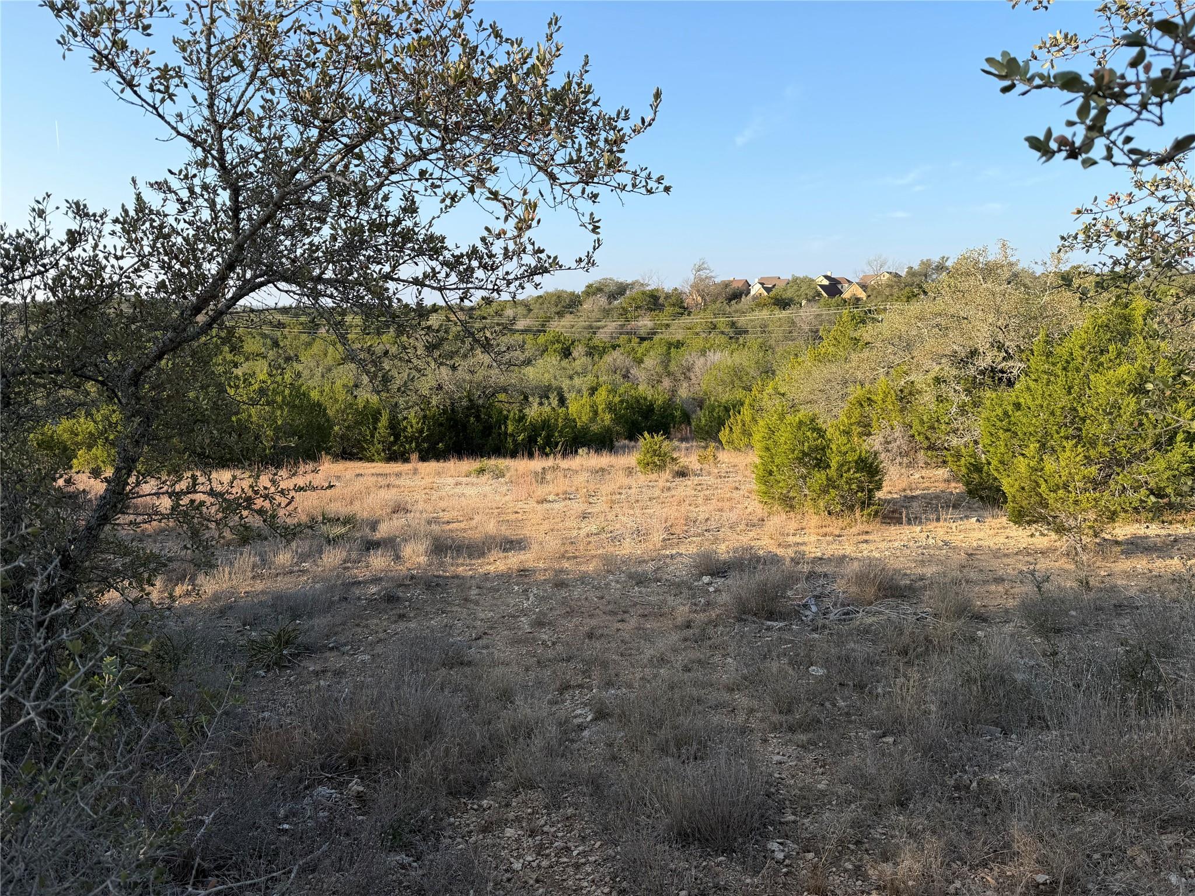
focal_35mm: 24
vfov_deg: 56.8
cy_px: 448
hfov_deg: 71.6
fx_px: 829
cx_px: 598
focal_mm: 6.76
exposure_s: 1/2053
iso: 80
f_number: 1.78
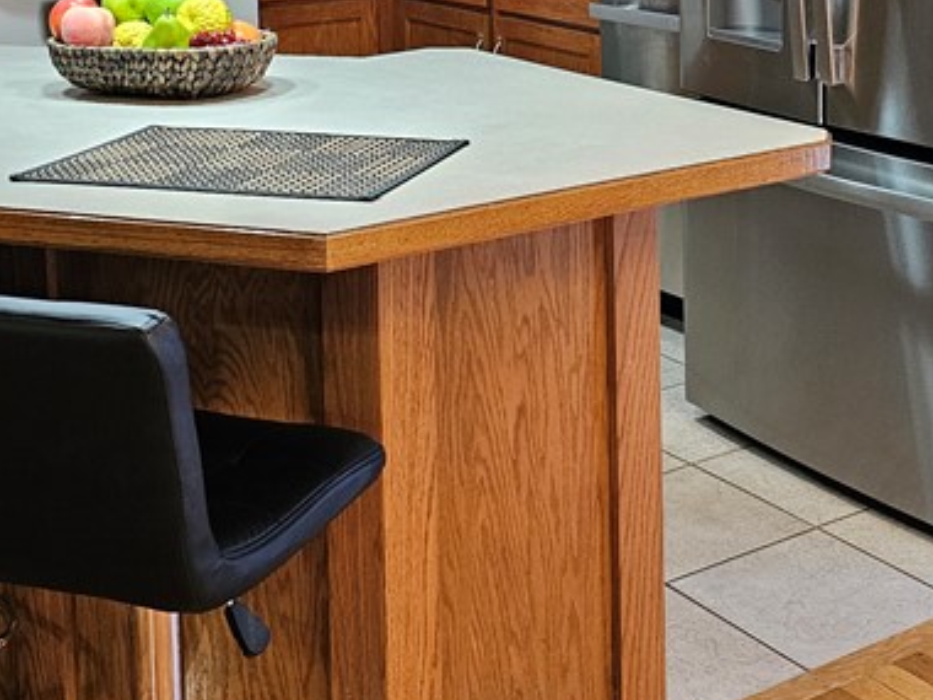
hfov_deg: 31.2
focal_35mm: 62
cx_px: 523
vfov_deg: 22.4
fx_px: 1671
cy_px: -52
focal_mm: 6.3
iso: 800
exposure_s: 1/120
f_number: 1.7
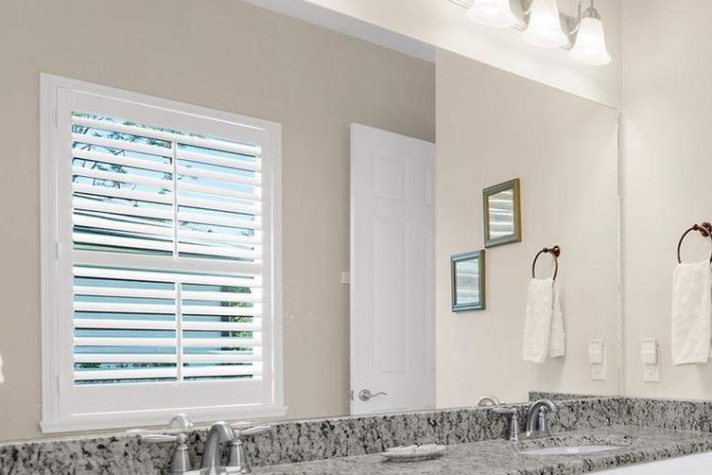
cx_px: 731
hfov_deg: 45.8
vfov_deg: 38.1
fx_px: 672
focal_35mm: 34
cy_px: 342
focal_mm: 16
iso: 400
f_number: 8
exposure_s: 1/125
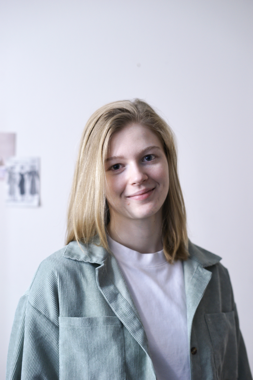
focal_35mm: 50
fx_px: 527
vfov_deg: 39.6
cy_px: 190
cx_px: 126
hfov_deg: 27.0
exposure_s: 1/60
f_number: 2.8
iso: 800
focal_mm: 50
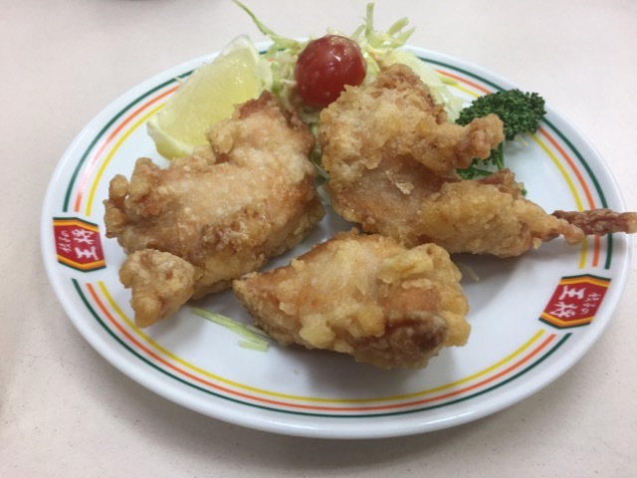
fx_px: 534
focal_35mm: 29
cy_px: 239
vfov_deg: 48.2
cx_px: 318
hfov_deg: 61.7
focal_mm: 4.15
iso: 32
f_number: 2.2
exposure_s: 1/30
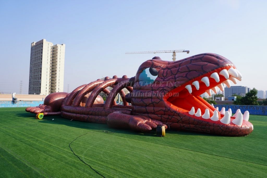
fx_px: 178
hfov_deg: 73.7
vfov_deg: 53.1
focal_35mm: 24
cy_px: 89
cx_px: 134
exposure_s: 1/125
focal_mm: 16
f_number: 9
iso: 100
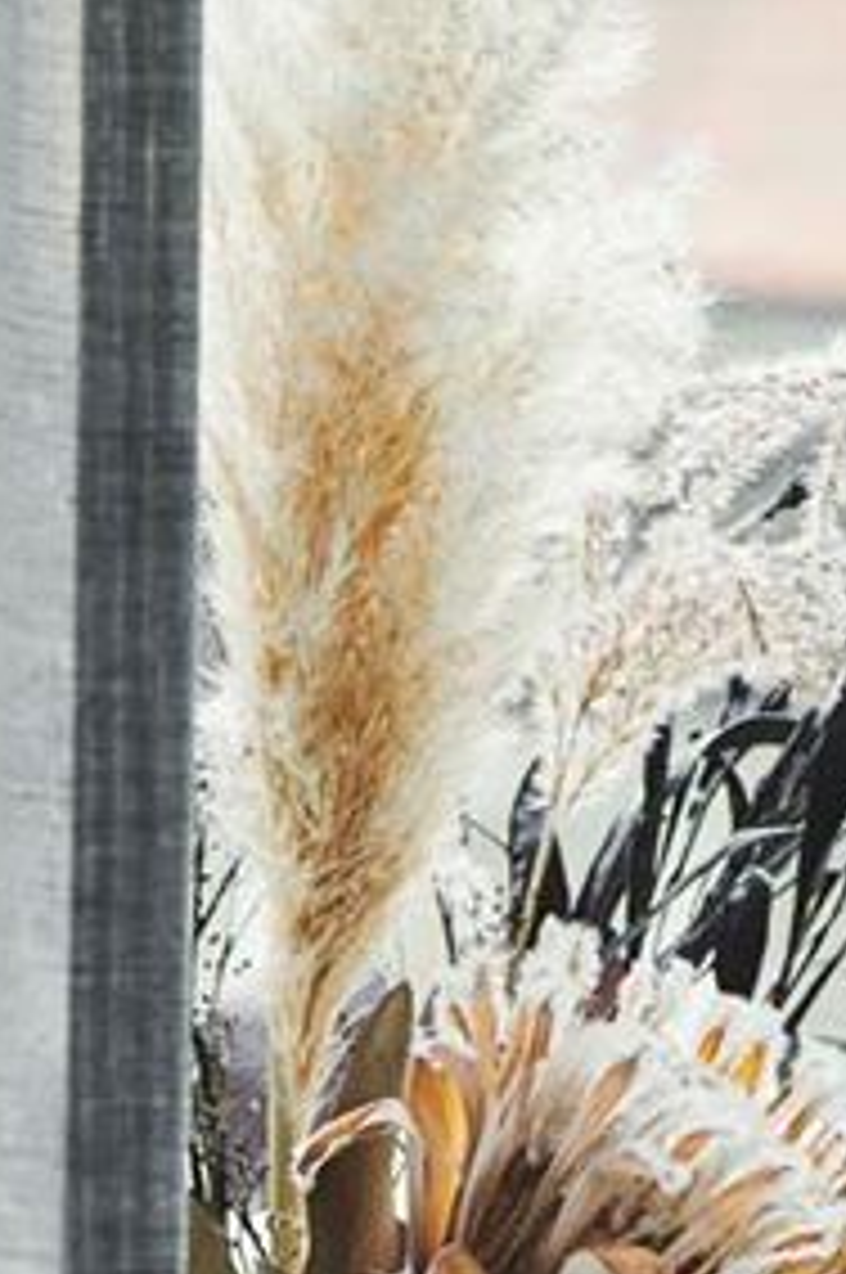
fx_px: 13780
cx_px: 1008
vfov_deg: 5.3
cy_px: 1697
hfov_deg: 3.5
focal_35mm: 390
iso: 100
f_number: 7.1
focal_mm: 105
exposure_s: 1/2
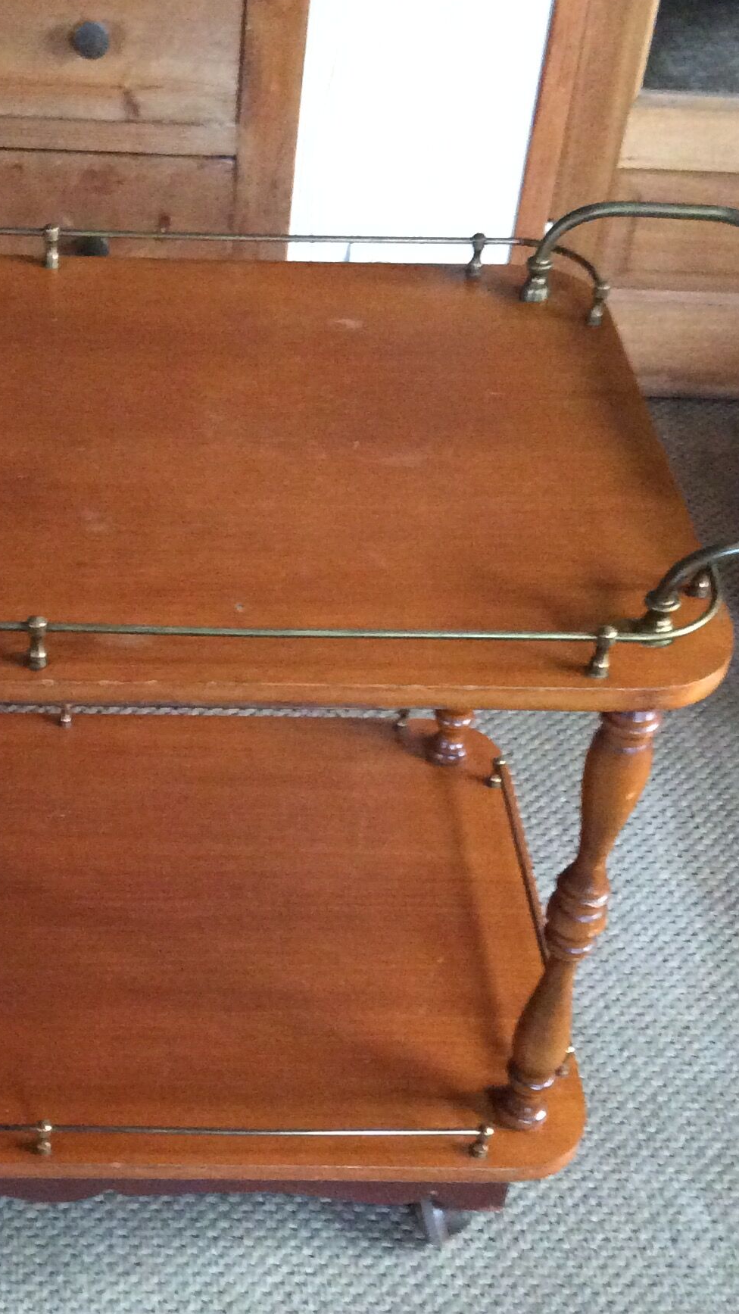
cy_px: 715
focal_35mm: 52
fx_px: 1811
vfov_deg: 39.8
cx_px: 161
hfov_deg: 22.8
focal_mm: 3.3
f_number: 2.4
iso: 400
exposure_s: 1/17
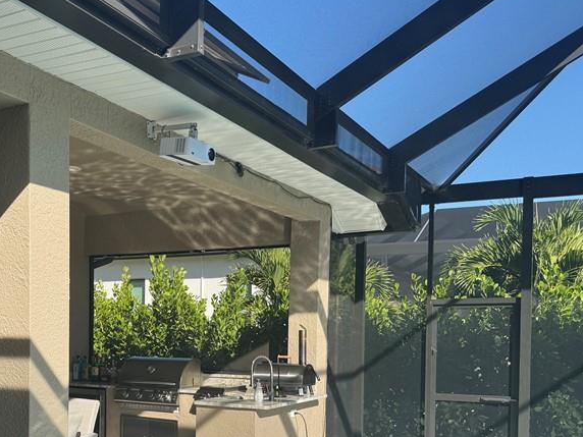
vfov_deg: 32.7
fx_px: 724
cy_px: 350
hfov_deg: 42.7
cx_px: 160
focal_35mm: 43
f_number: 1.78
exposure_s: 1/1678
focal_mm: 6.76
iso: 80
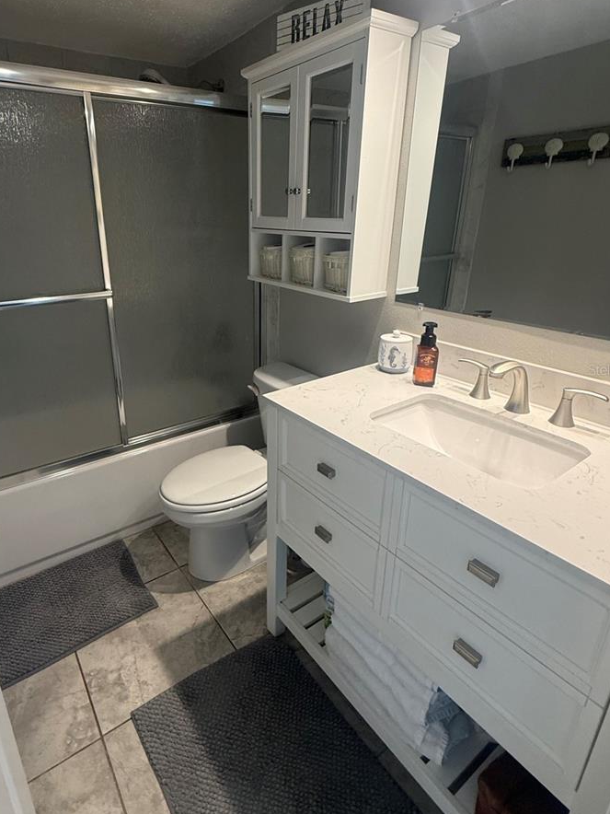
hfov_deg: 67.9
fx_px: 446
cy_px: 369
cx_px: 239
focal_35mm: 19
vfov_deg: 84.4
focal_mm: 2.22
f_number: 2.2
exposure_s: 1/120
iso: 200
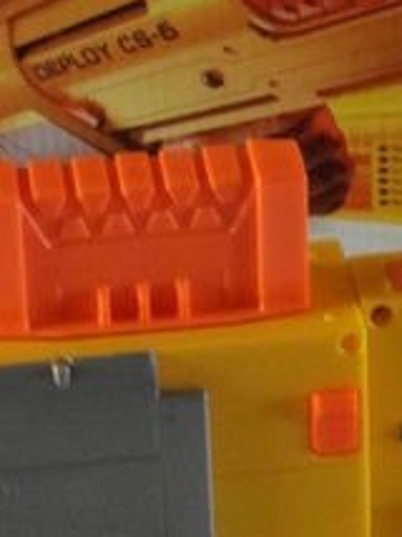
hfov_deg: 7.6
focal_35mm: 192
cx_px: 563
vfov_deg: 10.3
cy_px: 399
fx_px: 2979
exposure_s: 1/3
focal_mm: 6.8
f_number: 3.8
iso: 400
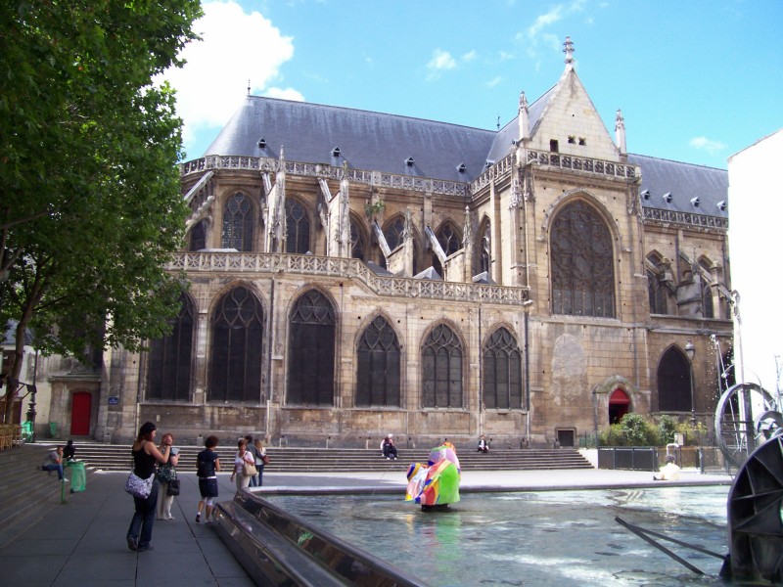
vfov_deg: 41.8
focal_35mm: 34
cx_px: 392
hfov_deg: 54.0
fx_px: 769
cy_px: 294
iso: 80
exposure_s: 1/613
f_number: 2.7
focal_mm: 5.6
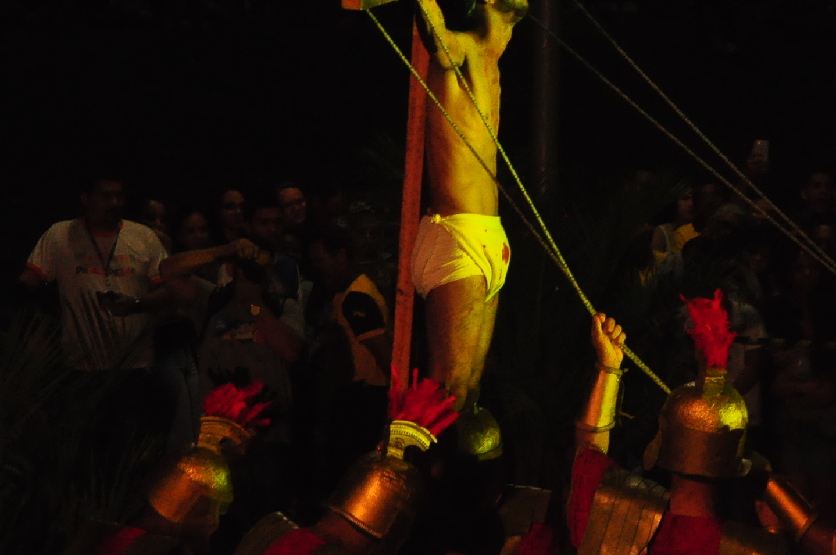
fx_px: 5444
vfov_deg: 5.8
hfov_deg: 8.8
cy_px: 194
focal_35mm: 235
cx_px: 521
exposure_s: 1/80
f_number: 11
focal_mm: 105
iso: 2500
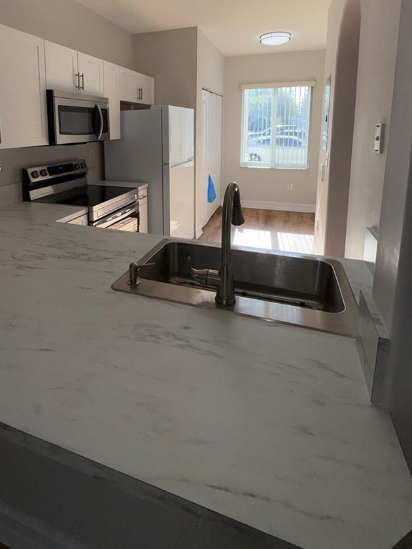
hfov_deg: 65.6
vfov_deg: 78.2
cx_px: 175
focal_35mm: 20
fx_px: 317
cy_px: 169
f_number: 2.2
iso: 16
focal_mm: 2.22
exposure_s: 1/285
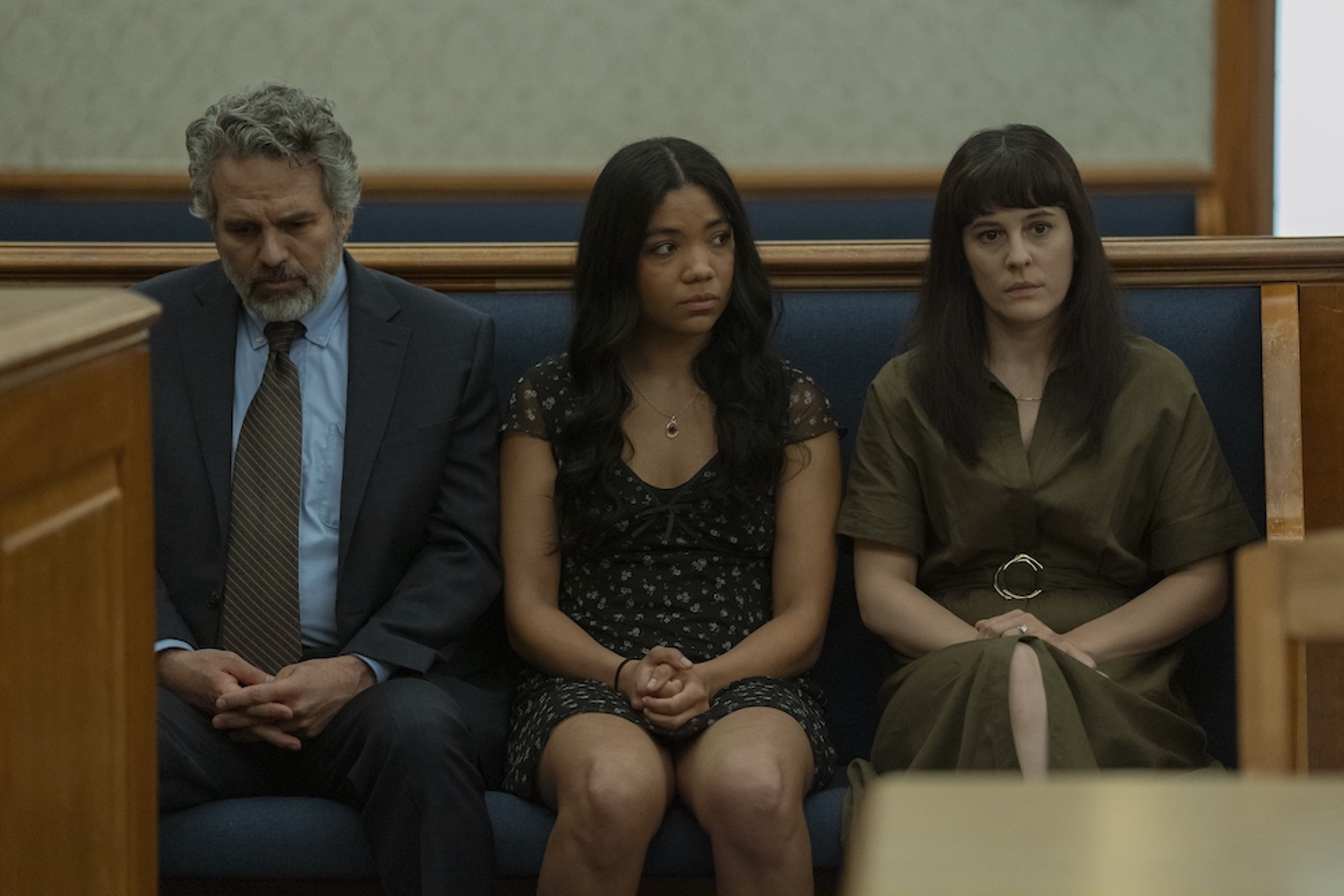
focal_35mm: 155
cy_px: 448
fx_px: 5787
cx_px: 672
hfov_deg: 13.2
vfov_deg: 8.9
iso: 6400
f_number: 2.8
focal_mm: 155
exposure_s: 1/200
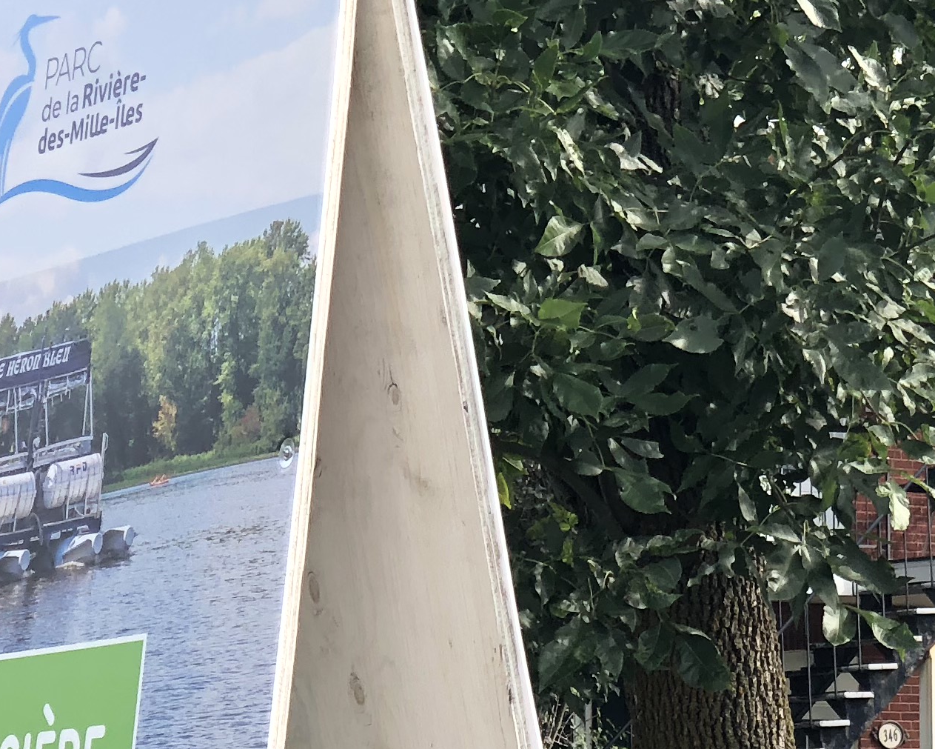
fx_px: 4484
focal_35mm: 162
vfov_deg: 9.5
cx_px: 879
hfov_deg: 11.8
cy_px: 764
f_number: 2.4
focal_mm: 6
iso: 16
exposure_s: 1/397
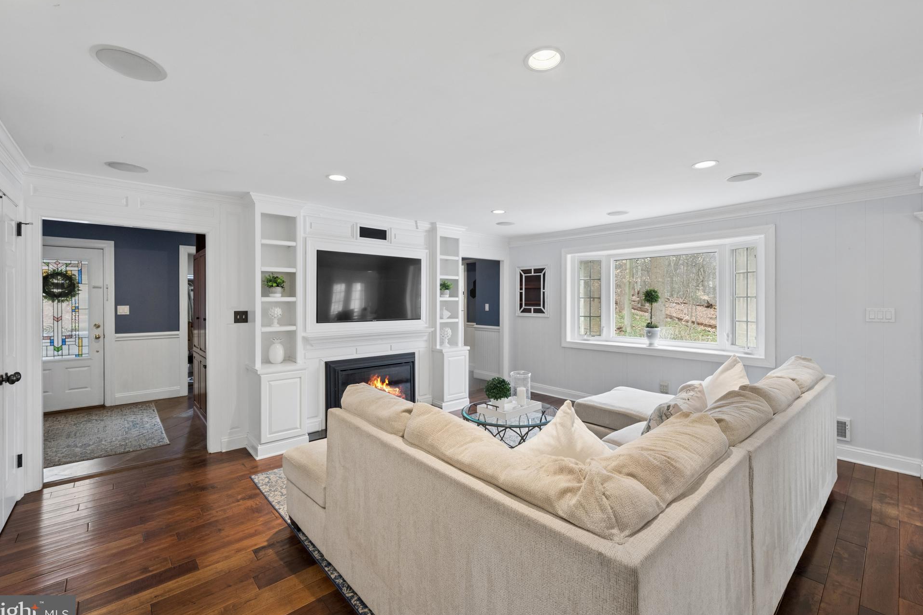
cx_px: 463
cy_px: 301
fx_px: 385
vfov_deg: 77.3
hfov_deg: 100.4
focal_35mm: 15
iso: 640
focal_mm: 14
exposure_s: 1/40
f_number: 7.1
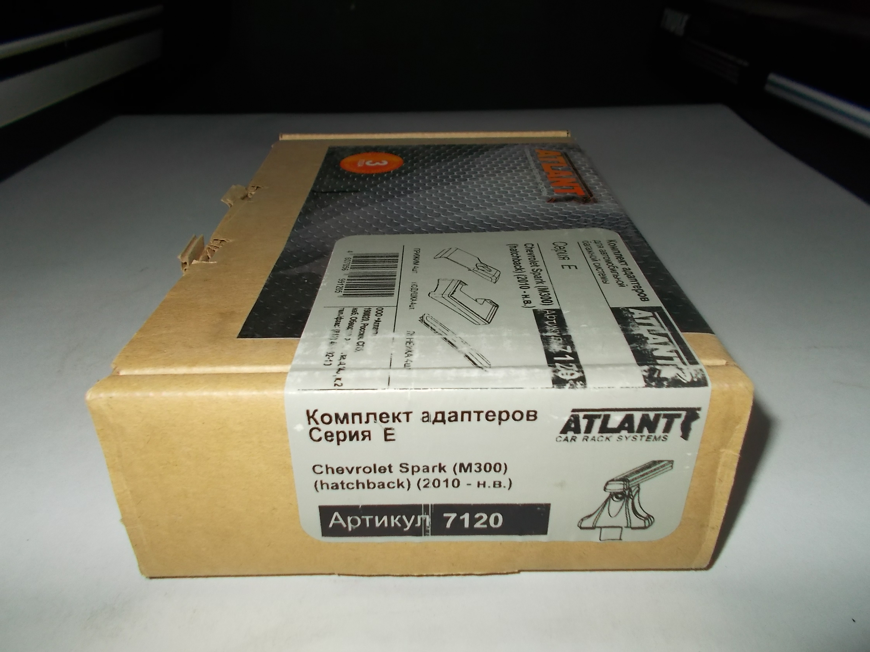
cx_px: 435
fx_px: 653
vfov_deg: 53.1
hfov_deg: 67.3
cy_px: 326
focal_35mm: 26
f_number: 3.2
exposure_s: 1/25
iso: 200
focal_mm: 4.6
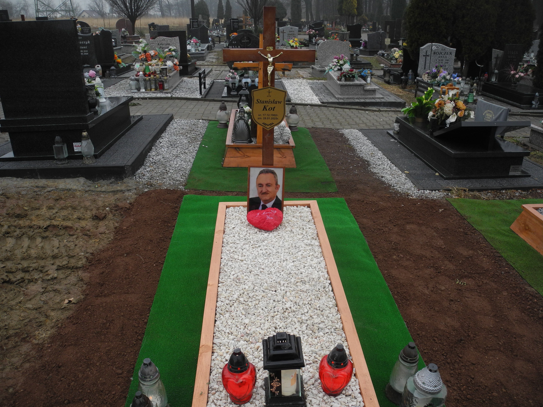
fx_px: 439
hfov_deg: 63.4
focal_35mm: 28
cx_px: 272
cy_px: 204
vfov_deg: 49.7
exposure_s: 1/640
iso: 100
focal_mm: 6
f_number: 2.8
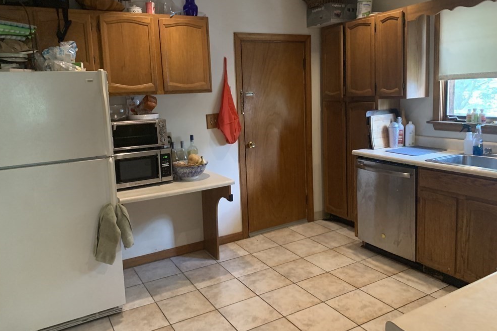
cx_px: 242
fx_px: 386
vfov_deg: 46.3
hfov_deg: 65.5
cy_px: 148
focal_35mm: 28
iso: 320
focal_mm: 4.25
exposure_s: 1/30
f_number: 1.8
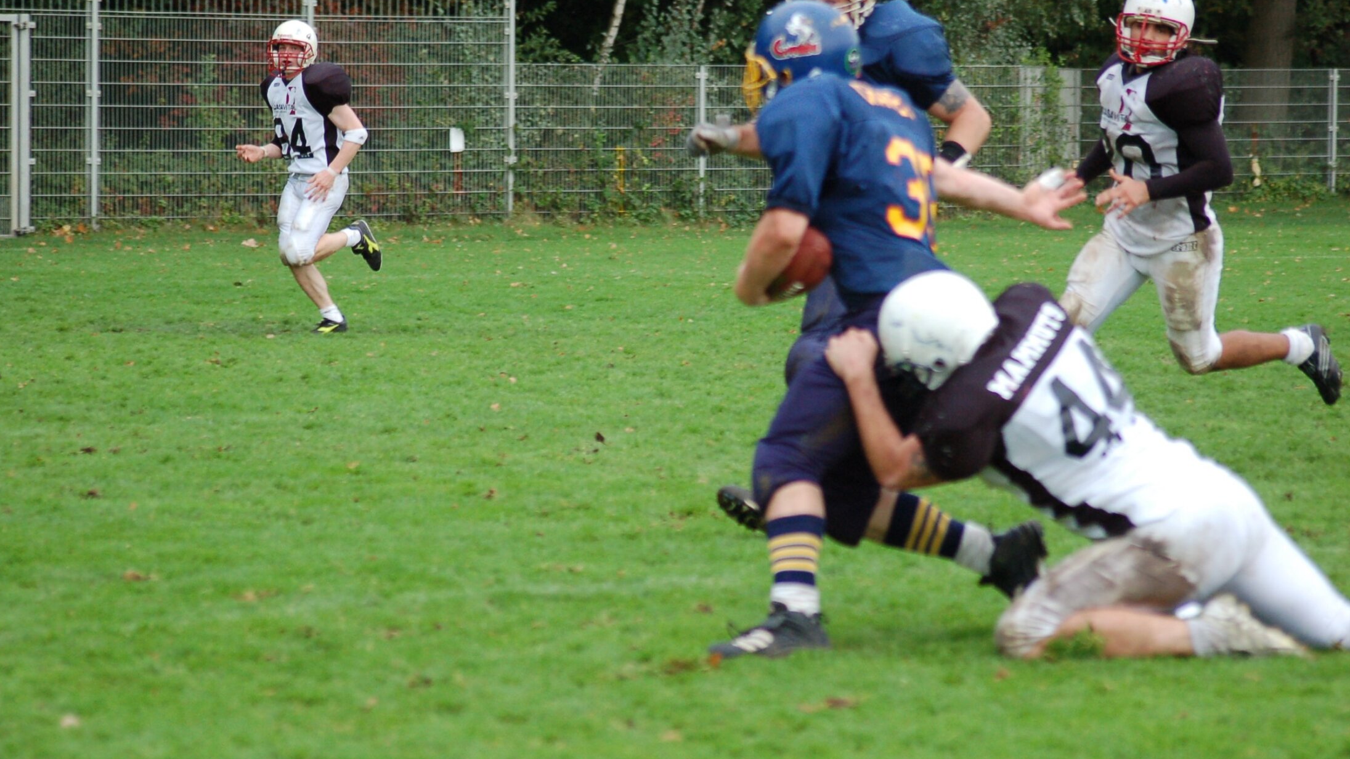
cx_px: 673
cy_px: 314
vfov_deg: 6.4
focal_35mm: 189
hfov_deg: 11.4
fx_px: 6765
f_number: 4.2
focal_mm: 120
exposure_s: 1/400
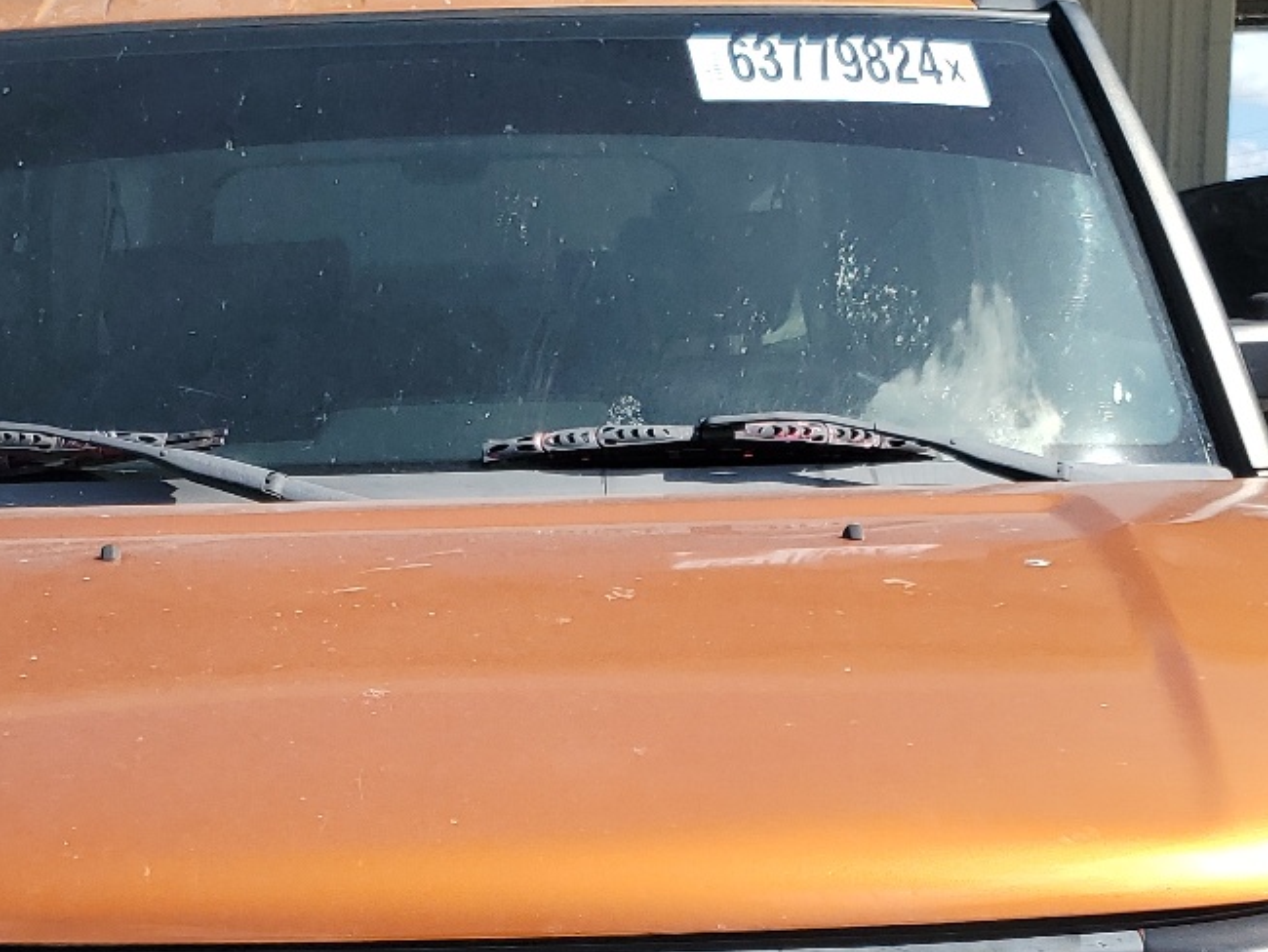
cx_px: 435
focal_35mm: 64
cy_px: 905
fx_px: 2345
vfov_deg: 22.2
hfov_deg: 30.1
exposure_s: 1/2500
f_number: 1.5
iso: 50
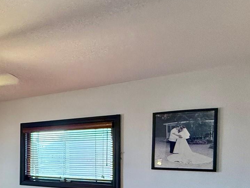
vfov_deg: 34.5
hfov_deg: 34.6
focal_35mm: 40
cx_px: -67
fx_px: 289
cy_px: 158
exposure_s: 1/120
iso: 320
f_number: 2.2
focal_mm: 2.22
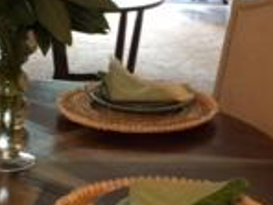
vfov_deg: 11.8
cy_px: 61
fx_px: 986
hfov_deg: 15.8
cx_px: 127
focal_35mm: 125
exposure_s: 1/30
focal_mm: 4.15
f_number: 2.2
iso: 80
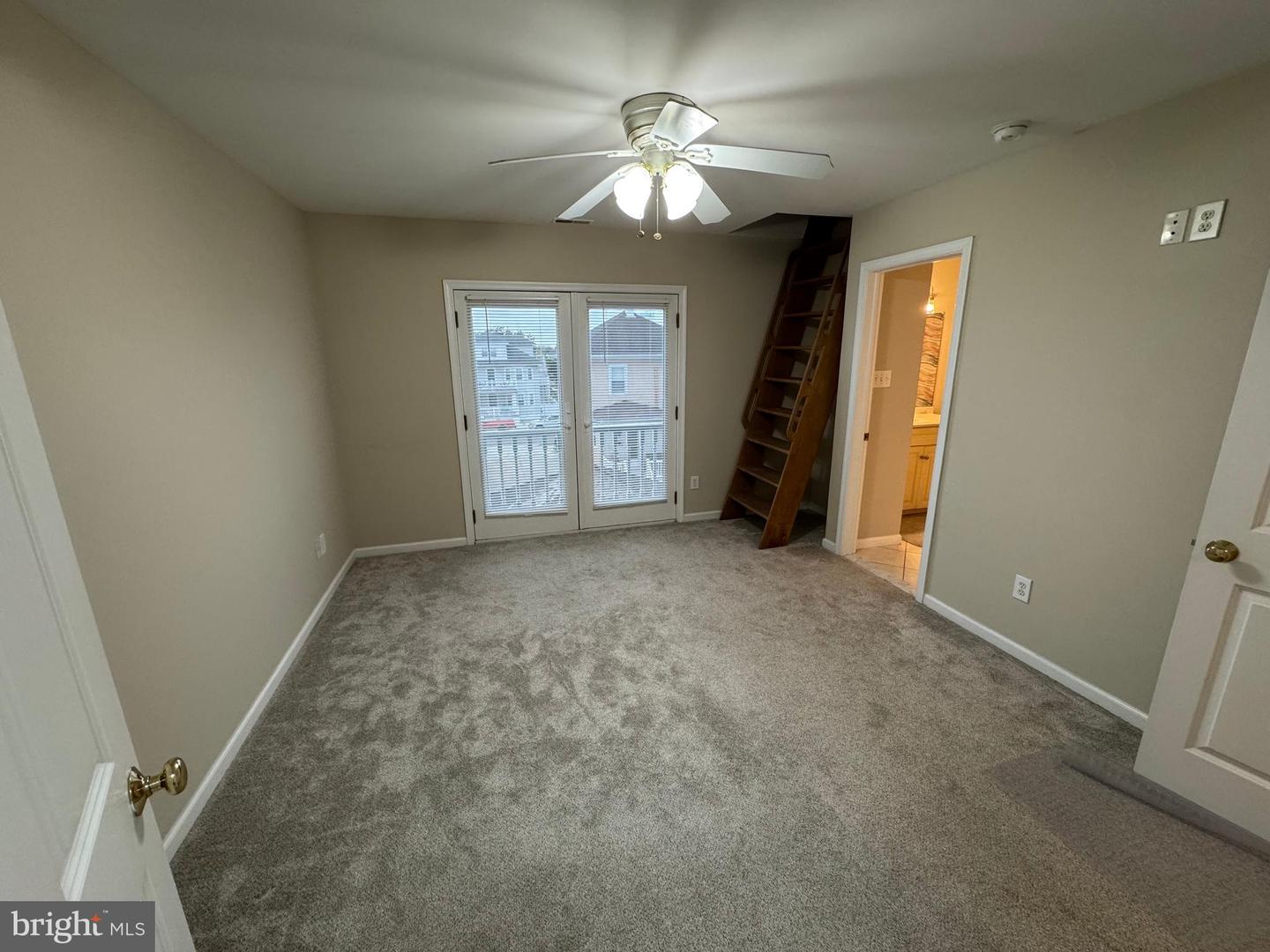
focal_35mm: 14
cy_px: 476
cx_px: 635
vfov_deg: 85.7
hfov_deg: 102.1
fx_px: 514
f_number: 2.2
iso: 250
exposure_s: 1/120
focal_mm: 2.22
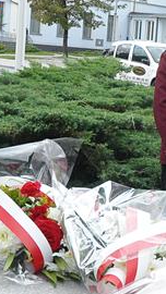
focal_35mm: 89
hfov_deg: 11.9
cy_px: 148
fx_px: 696
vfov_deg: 23.9
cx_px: 345
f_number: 9
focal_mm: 18
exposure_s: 1/320
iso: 800
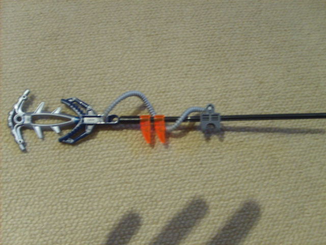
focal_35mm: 35
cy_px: 122
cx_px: 163
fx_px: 330
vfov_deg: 40.7
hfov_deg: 52.6
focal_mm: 5.8
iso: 140
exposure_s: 1/6
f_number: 2.8
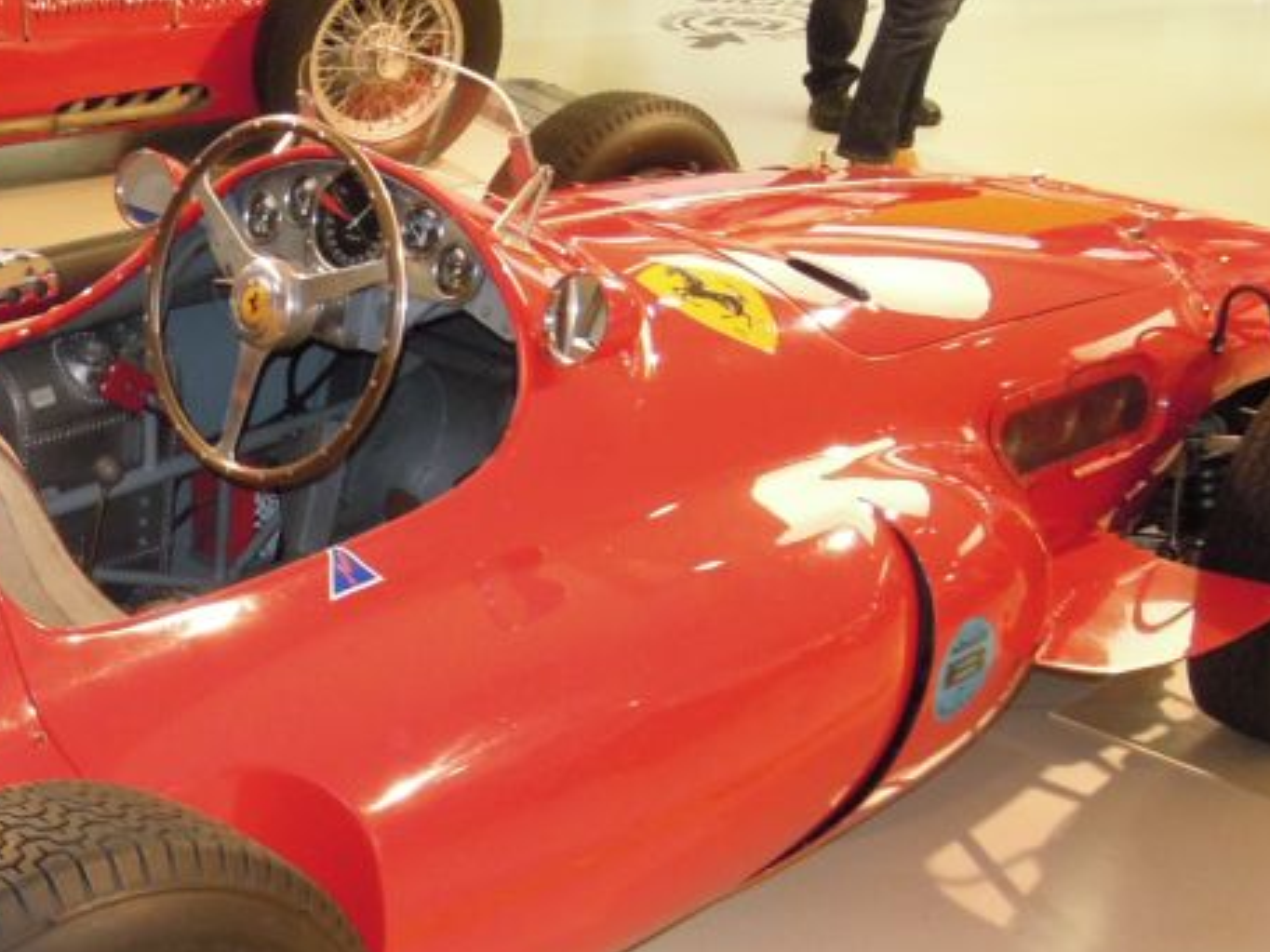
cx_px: -87
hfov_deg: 31.9
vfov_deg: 26.5
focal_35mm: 54
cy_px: 757
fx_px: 1981
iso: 360
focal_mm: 4.3
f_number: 2.8
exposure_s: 1/40
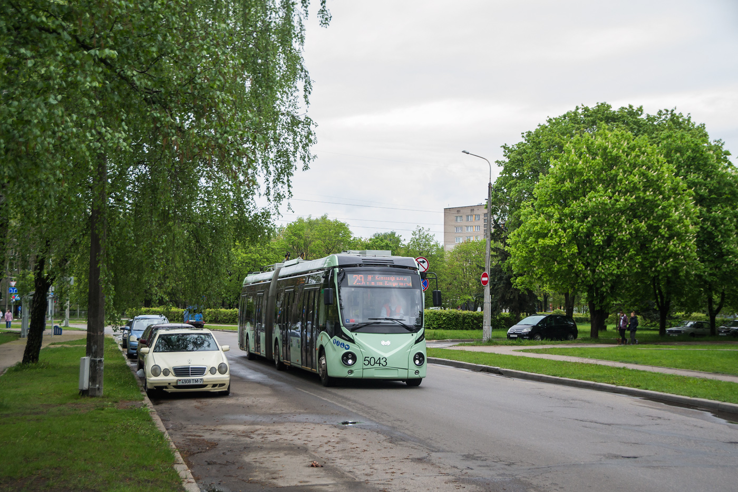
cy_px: 246
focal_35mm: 48
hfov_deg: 41.1
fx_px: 984
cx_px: 369
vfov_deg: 28.1
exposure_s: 1/1000
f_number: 5
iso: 400
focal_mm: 32
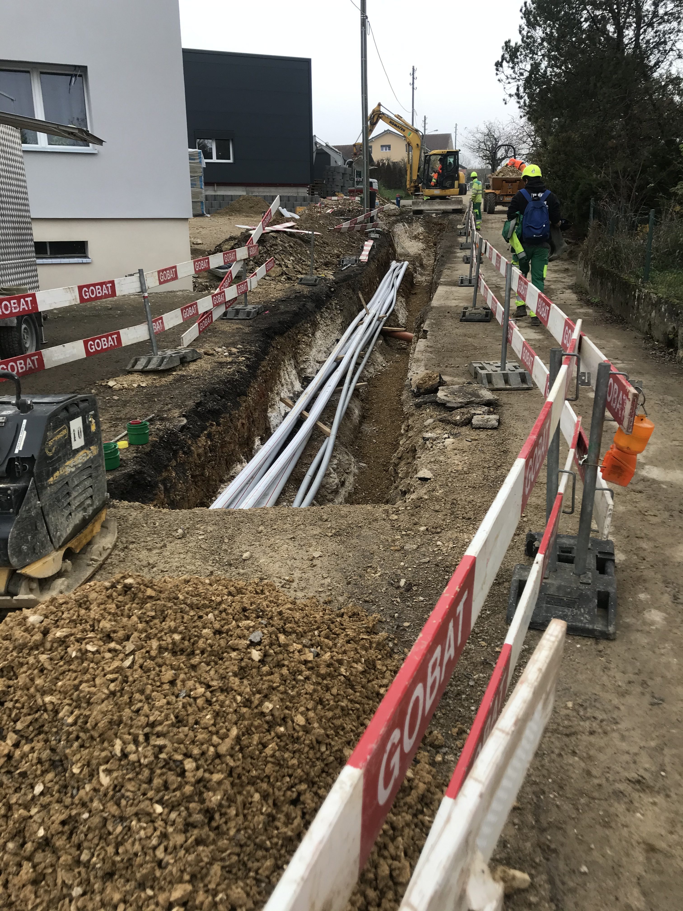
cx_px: 342
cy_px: 456
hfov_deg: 49.7
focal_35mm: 28
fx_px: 737
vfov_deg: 63.4
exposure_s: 1/272
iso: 20
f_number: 1.8
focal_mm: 3.99
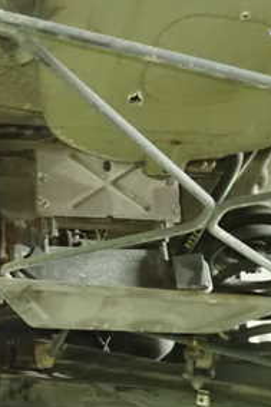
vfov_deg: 30.2
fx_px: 746
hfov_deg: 19.5
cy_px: 288
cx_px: -42
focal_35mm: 66
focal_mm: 5.5
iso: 1600
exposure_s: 1/25
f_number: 2.3
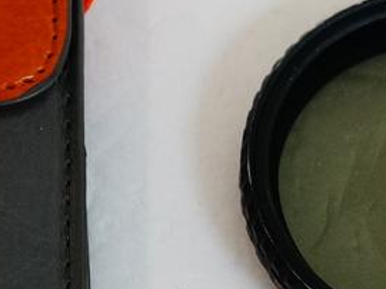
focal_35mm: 271
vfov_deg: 5.5
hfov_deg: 7.3
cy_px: 202
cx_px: 56
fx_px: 3014
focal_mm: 35
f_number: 4.5
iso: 800
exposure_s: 1/60
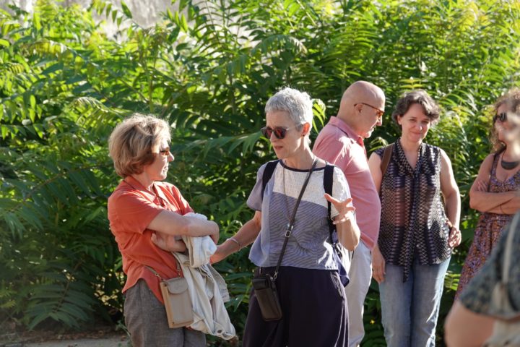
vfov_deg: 5.8
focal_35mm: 238
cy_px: 174
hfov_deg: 8.7
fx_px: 3438
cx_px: 260
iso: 125
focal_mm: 87.11
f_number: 4
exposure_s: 1/250
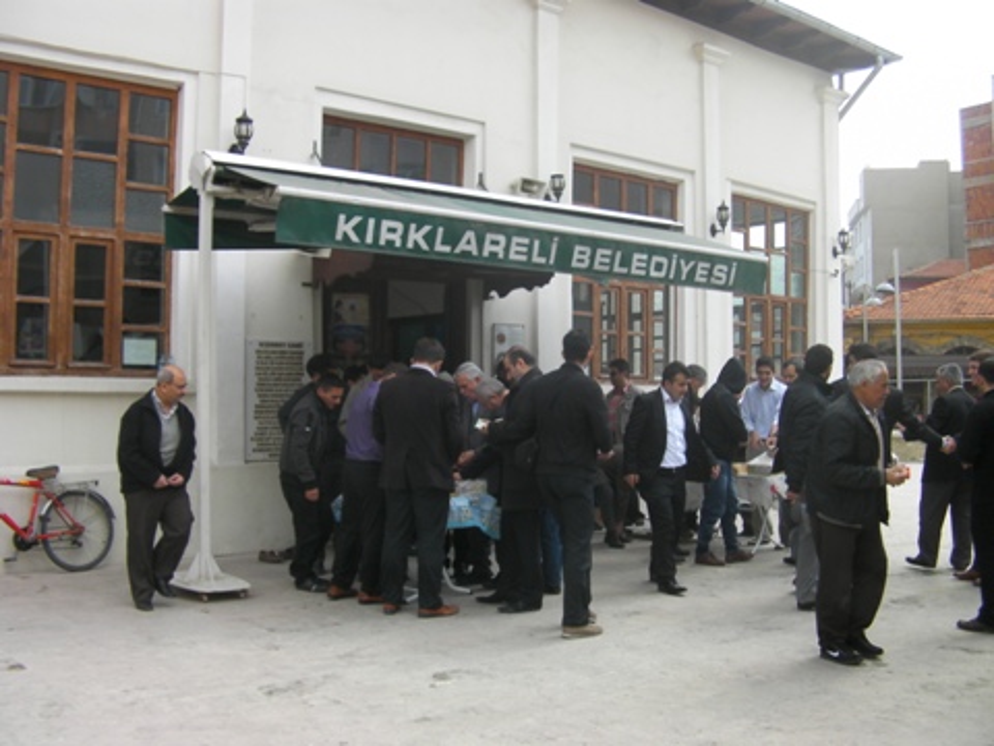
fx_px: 1091
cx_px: 497
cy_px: 373
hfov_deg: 49.0
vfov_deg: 37.7
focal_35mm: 38
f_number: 3.5
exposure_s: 1/218
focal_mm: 6.8
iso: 50
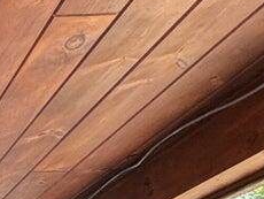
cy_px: 395
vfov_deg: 14.7
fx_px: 634
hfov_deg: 17.6
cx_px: -247
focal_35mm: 83
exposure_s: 1/120
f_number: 2.2
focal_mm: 2.22
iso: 125
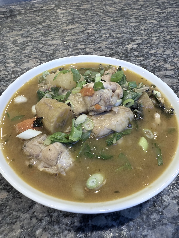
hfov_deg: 56.8
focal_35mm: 24
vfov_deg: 71.6
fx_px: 165
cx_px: 90
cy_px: 119
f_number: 2.2
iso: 250
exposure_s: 1/120
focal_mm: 2.22
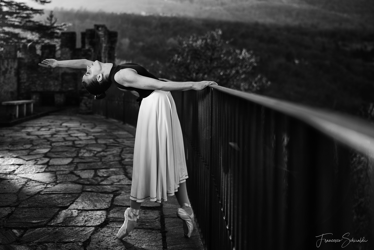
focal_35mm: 35
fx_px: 364
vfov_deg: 37.9
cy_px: 125
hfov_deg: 54.4
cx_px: 187
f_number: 1.8
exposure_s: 1/800
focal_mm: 35
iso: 100
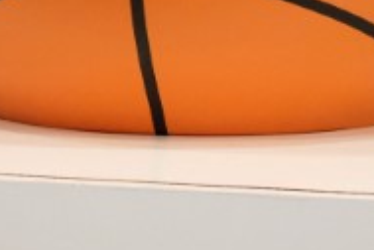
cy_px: -478
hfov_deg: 6.1
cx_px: 195
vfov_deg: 4.0
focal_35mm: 335
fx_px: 3483
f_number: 2
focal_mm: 35
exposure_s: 1/250
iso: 3200
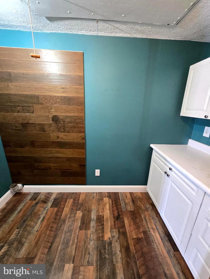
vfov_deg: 106.2
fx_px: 105
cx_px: 105
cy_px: 140
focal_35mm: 13
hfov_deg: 89.9
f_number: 2.2
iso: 1000
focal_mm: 2.2
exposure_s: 1/60
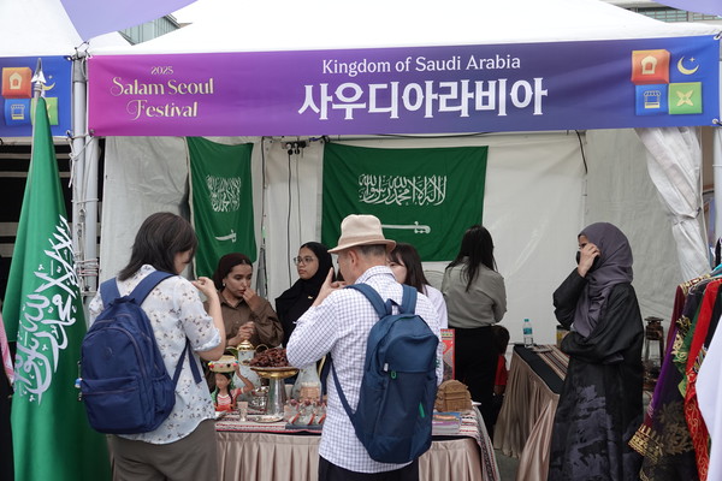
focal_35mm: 34
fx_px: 682
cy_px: 240
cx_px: 361
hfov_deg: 55.8
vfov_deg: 38.9
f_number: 2.8
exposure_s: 1/40
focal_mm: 12.63
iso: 100
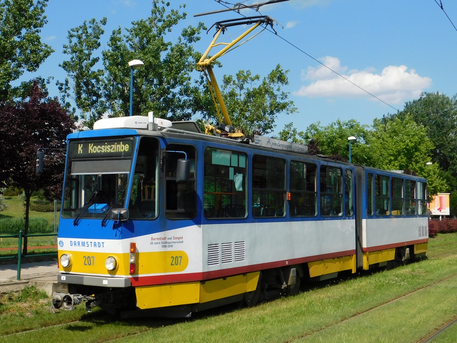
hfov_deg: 46.8
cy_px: 172
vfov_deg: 36.0
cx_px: 228
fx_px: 528
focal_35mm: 40
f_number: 3.6
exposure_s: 1/1250
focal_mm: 7.1
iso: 125
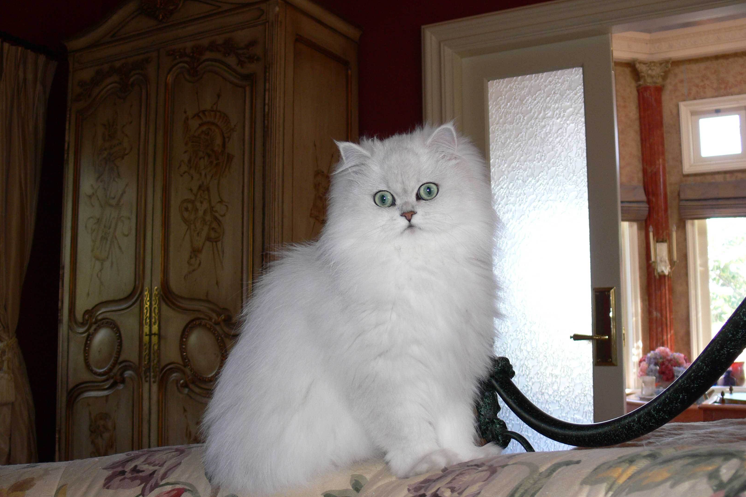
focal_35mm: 39
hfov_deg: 49.6
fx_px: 808
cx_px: 377
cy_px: 242
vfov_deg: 34.2
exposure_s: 1/30
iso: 100
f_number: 2.8
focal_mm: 7.7
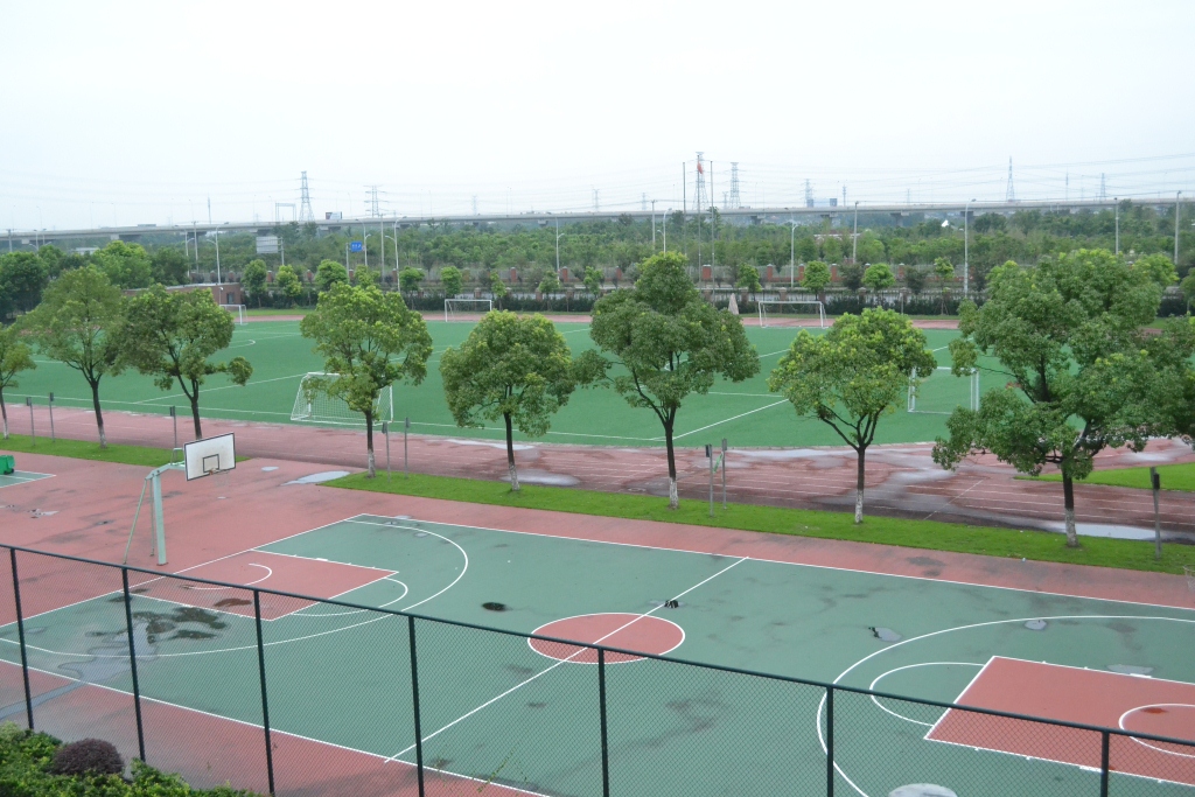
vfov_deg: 36.9
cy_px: 398
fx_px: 1195
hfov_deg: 53.1
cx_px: 598
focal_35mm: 36
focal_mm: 24
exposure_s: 1/2000
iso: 3200
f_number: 5.6
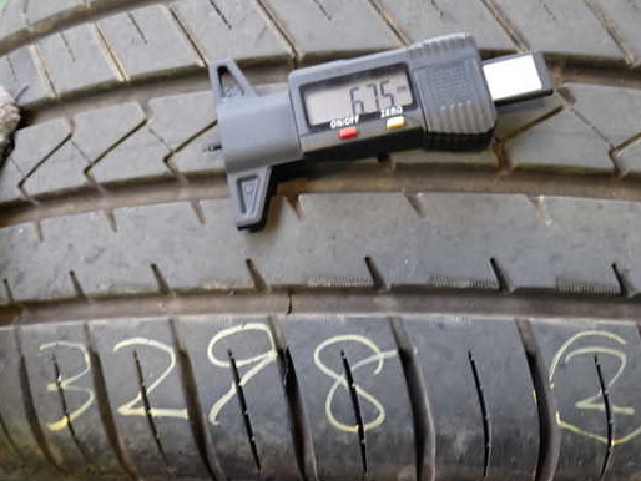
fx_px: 648
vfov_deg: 40.7
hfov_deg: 52.6
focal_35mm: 35
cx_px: 301
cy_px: 248
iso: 200
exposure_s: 1/30
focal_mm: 5.4
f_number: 2.3
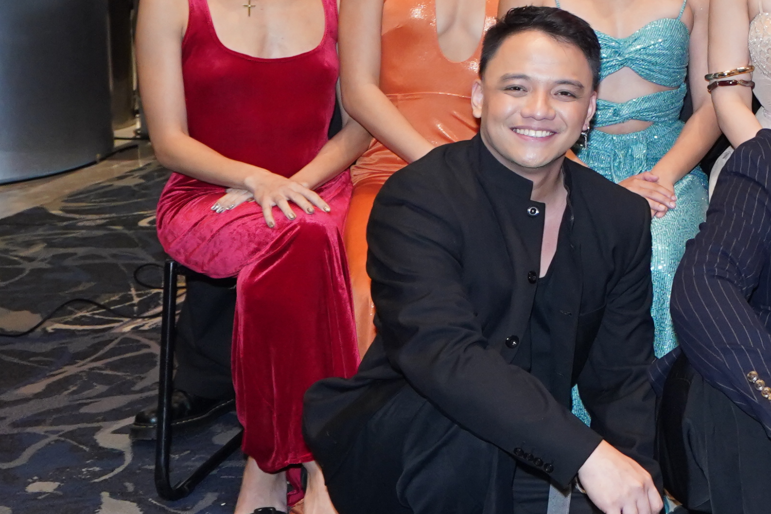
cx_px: 1292
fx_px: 1863
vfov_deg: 15.2
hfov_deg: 19.1
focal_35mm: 87
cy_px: -92
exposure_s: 1/125
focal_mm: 23
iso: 1600
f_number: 4
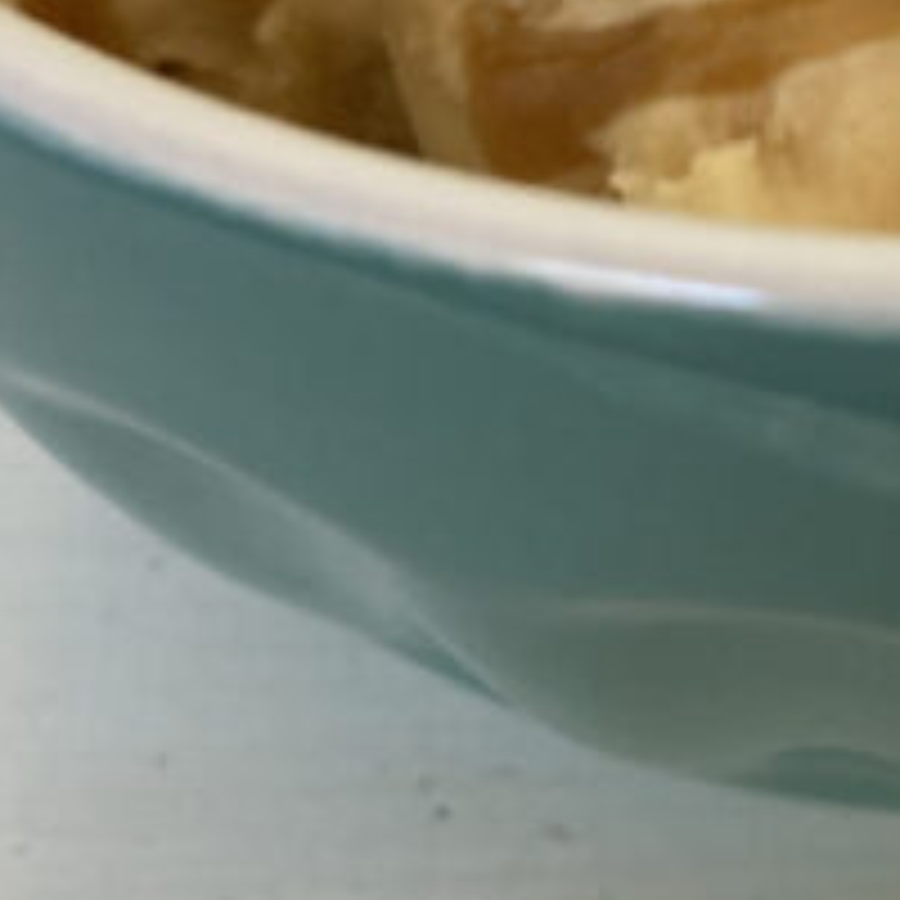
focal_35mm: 95
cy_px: -364
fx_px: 2794
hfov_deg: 17.6
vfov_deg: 16.9
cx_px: 1030
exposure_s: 1/121
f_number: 1.8
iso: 50
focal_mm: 3.99
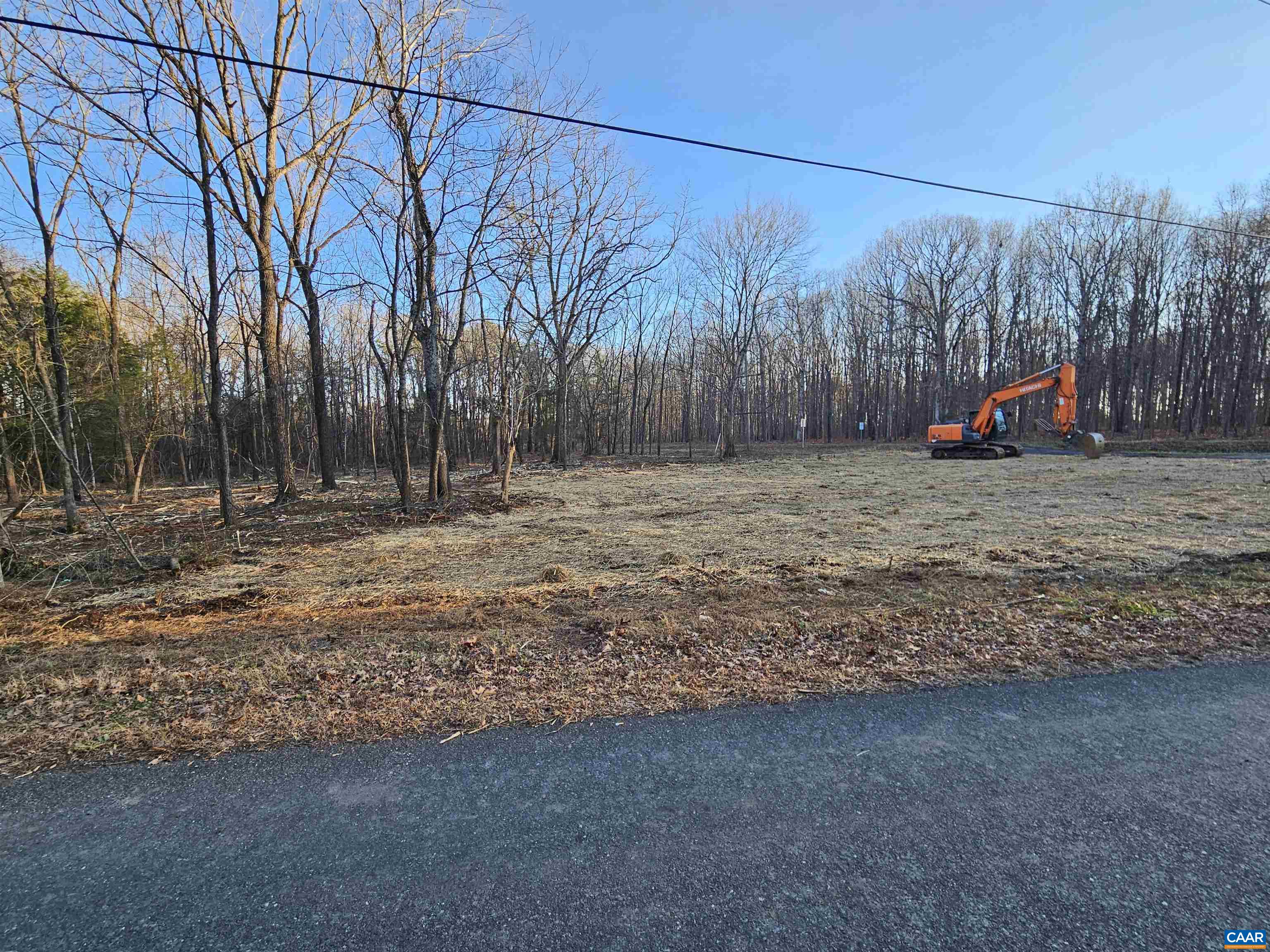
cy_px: 476
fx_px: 477
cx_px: 635
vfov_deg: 89.9
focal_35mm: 13
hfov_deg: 106.2
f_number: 2.2
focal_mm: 2.2
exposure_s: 1/326
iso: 50
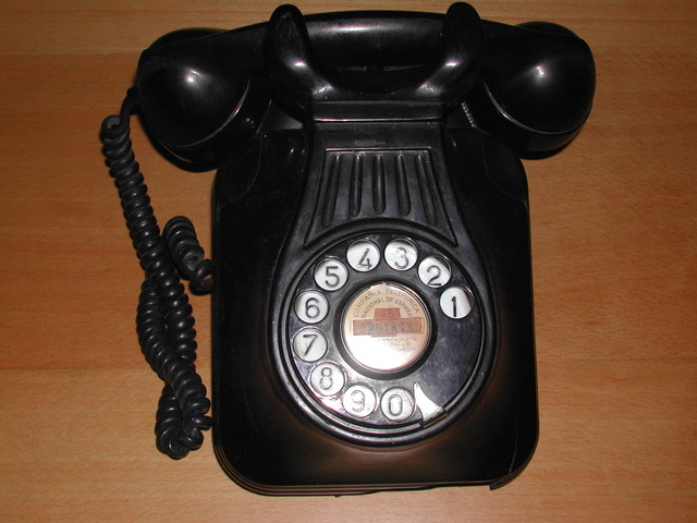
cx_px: 348
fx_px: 946
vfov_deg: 30.9
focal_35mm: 47
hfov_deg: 40.4
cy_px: 262
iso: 100
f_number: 8.4
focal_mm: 10.1
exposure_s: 1/60
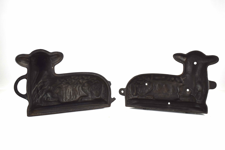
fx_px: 244
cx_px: 112
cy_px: 75
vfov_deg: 34.2
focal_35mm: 39
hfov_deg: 49.6
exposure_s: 1/200
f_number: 7.1
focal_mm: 26
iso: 400
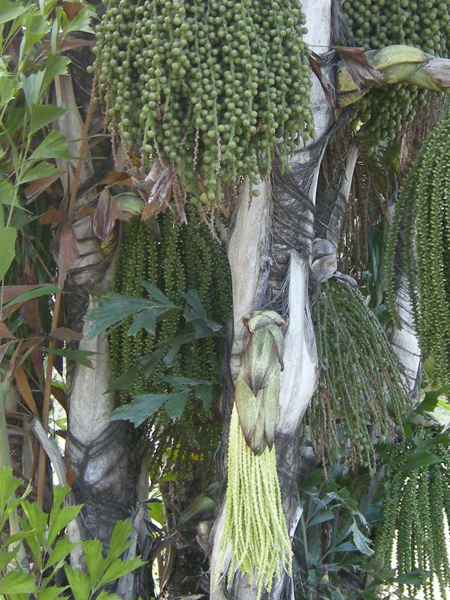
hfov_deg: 16.2
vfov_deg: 21.4
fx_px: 1578
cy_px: 189
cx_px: 250
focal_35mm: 91
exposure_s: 1/54
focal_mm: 7.5
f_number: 2.7
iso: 139
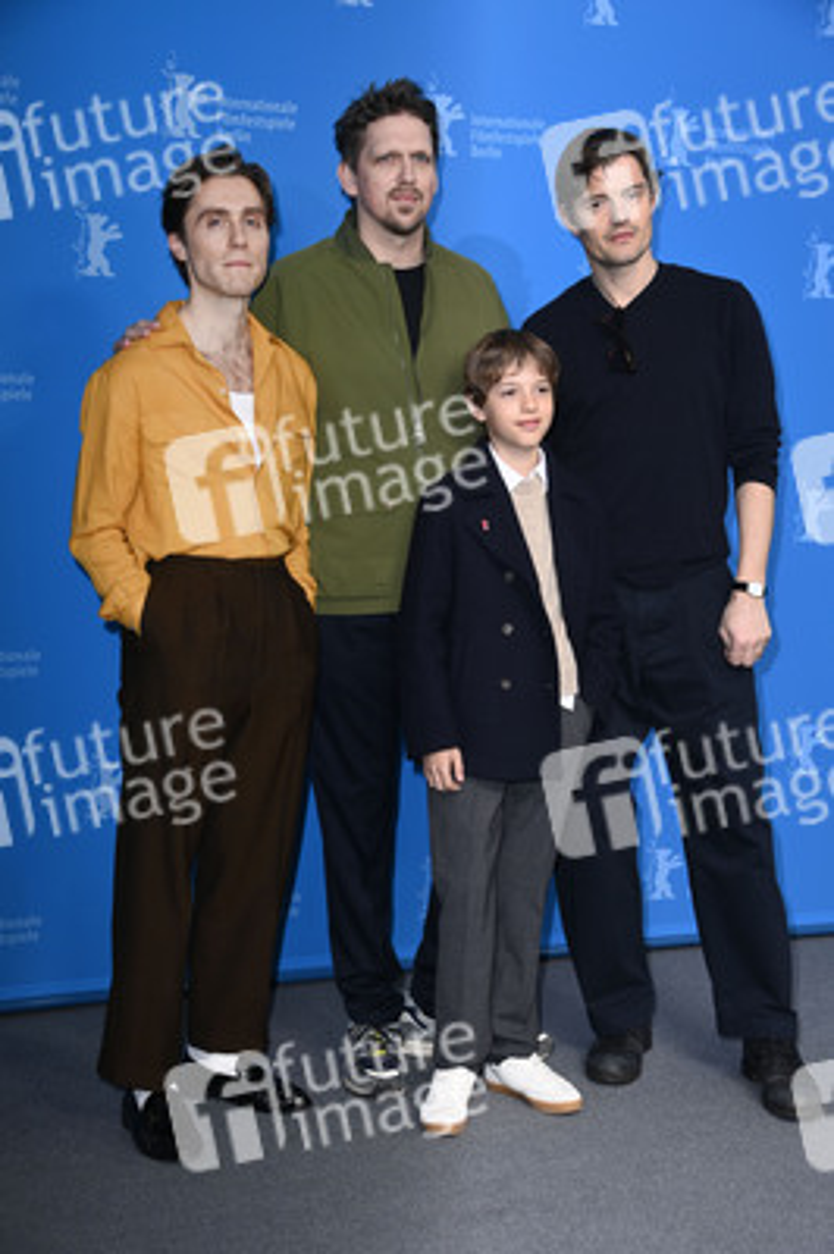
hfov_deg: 24.6
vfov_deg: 36.3
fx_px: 1914
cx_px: 417
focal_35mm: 55
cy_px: 627
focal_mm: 55
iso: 640
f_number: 5.6
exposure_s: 1/250
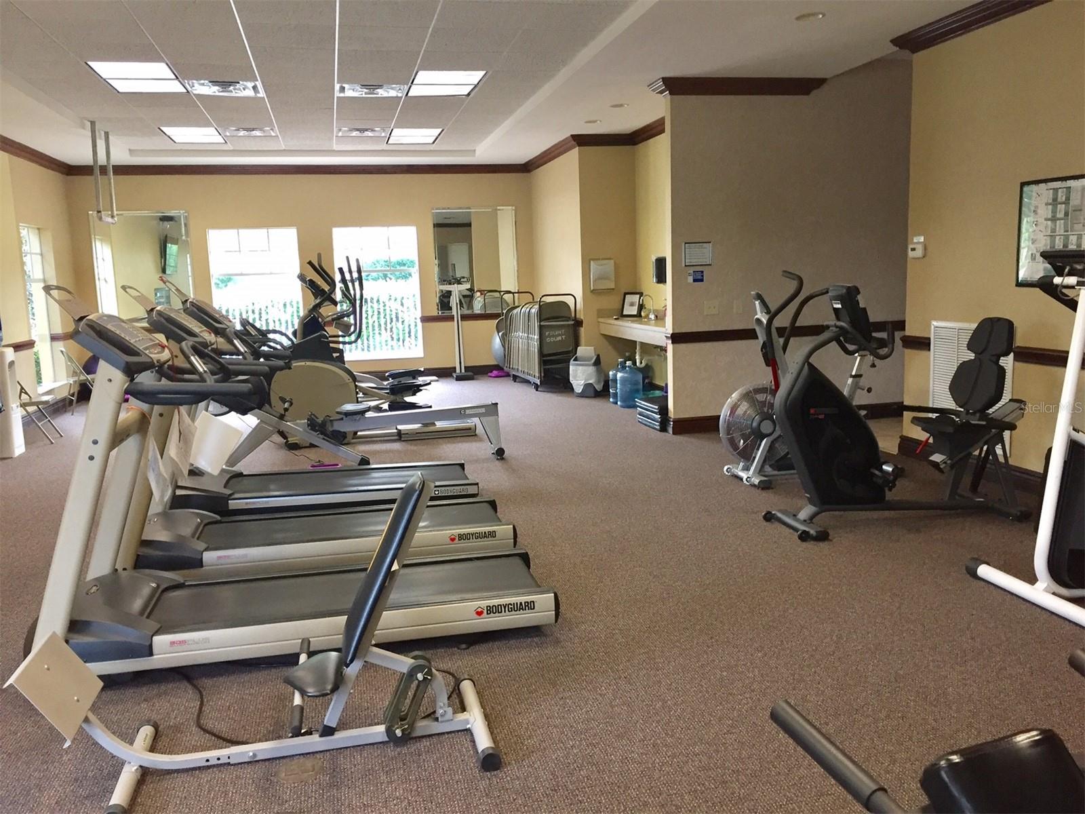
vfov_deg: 48.2
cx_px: 542
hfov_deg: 61.7
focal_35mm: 29
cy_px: 407
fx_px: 909
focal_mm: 4.15
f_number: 2.2
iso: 100
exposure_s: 1/30
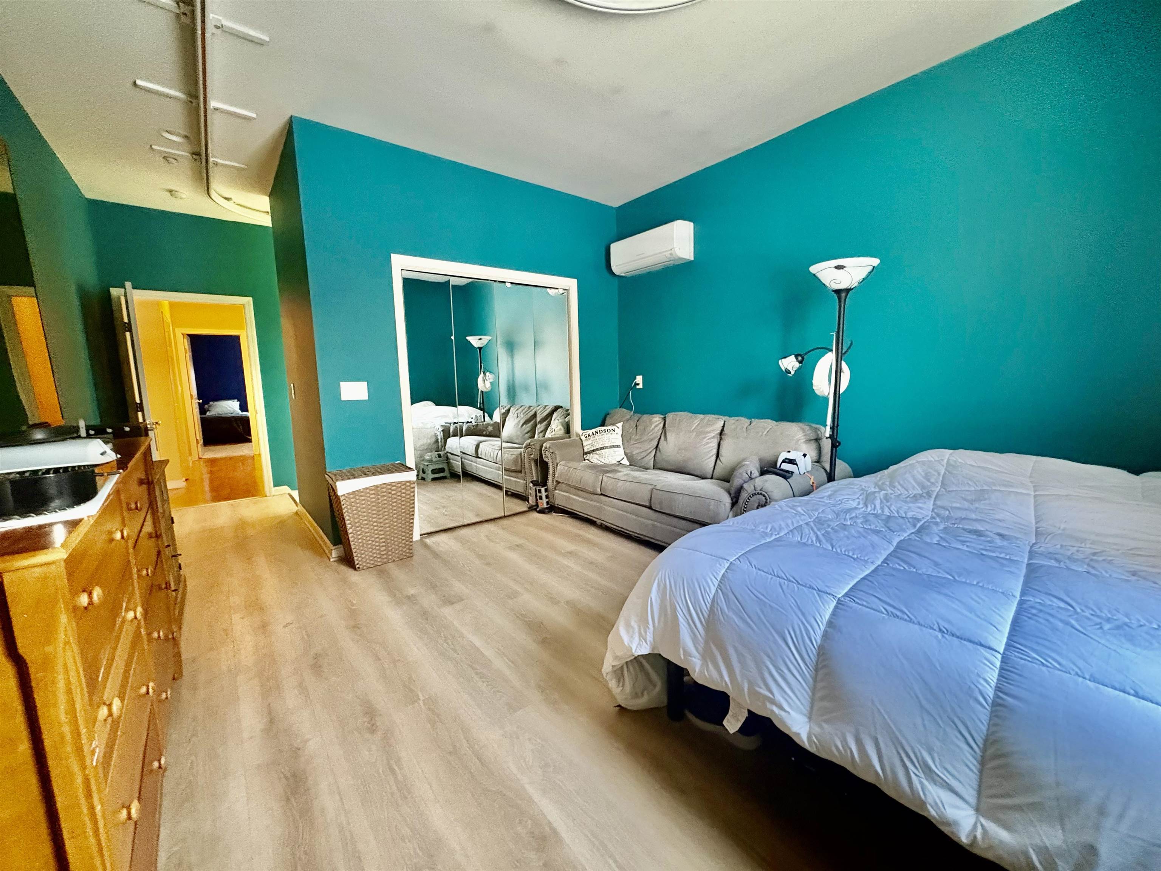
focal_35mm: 14
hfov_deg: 102.1
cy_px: 436
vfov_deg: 85.7
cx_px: 580
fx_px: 470
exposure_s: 1/40
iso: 1000
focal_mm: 2.22
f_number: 2.2
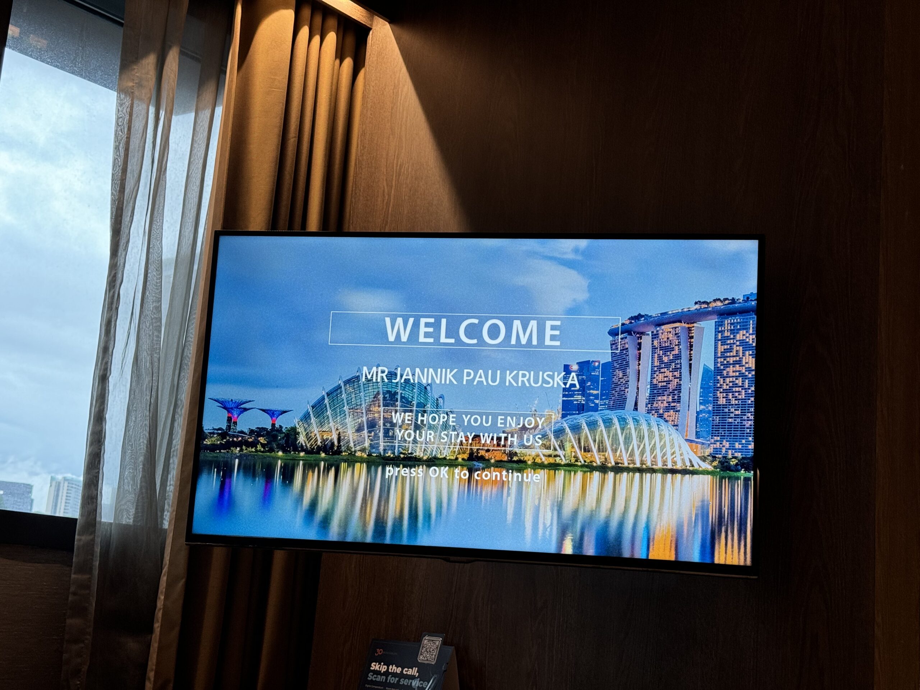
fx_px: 1276
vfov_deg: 30.3
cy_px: 345
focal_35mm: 48
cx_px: 460
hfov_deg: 39.7
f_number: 1.78
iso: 80
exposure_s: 1/42
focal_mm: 6.76
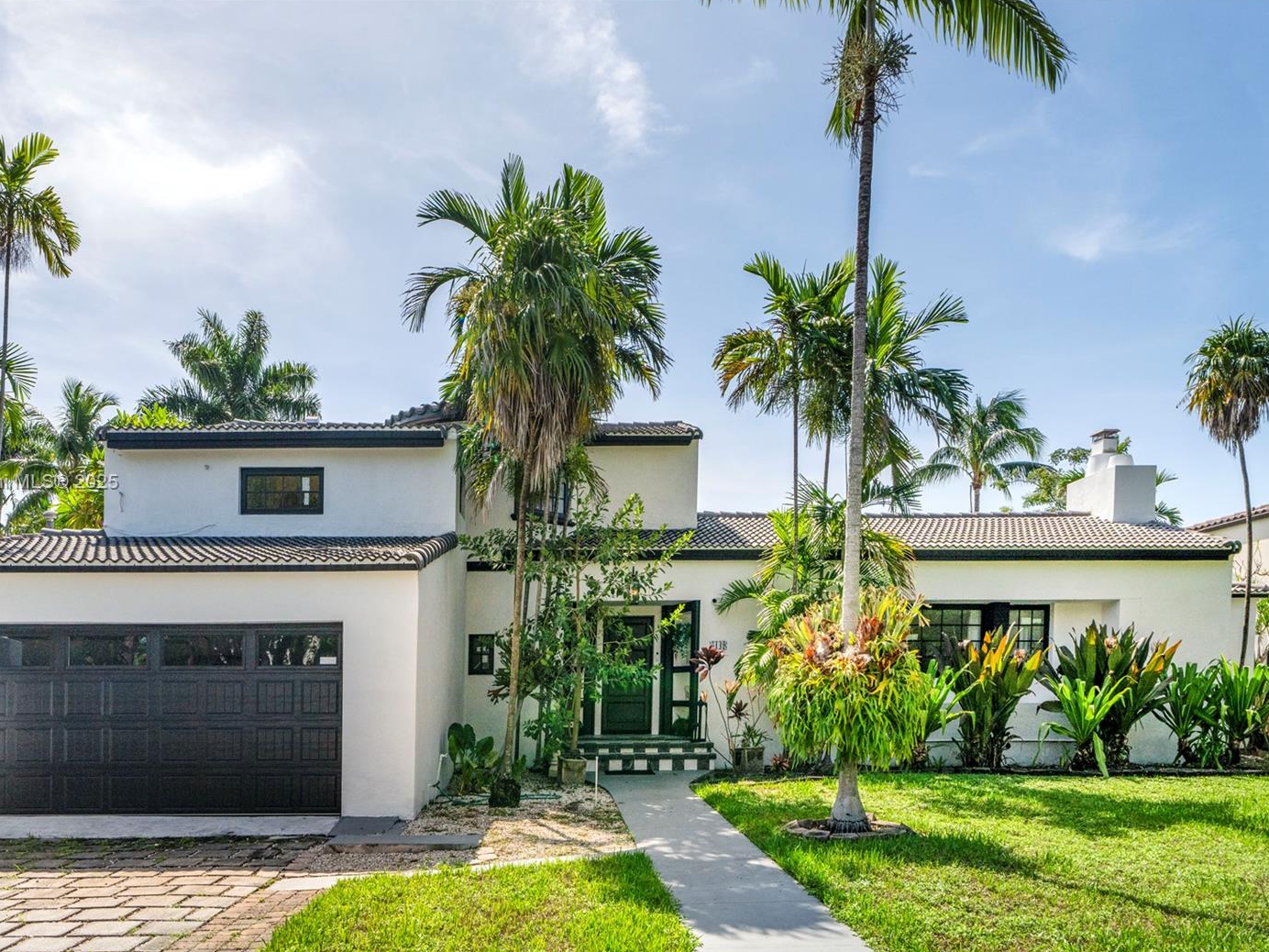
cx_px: 558
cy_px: 483
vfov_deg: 66.0
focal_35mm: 20
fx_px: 733
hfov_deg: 81.4
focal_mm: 18
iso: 400
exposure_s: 1/750
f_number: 11
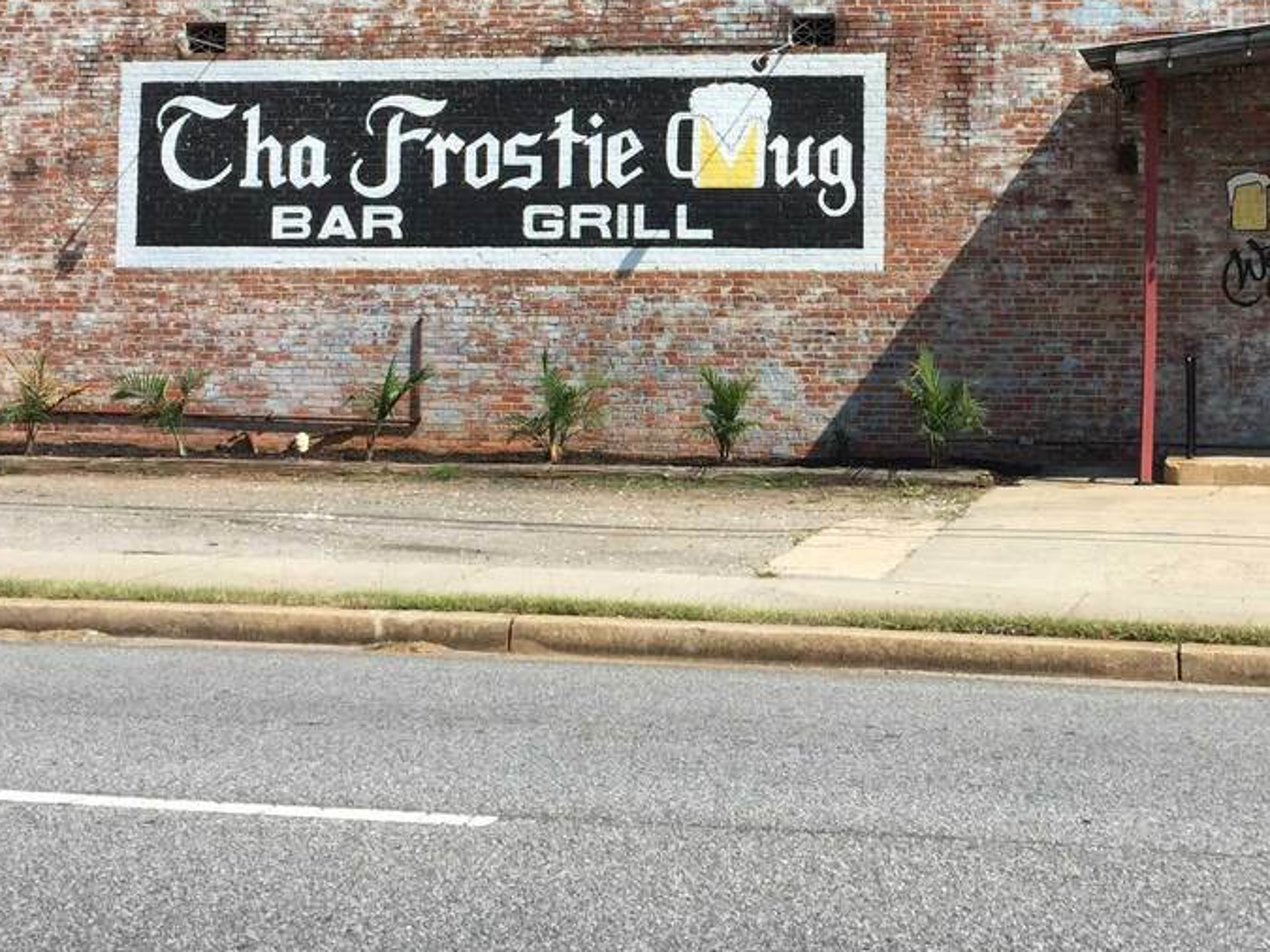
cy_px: 188
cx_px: 881
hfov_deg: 34.5
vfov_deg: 26.1
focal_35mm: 55
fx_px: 2017
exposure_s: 1/2083
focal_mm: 4.15
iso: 32
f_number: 2.2
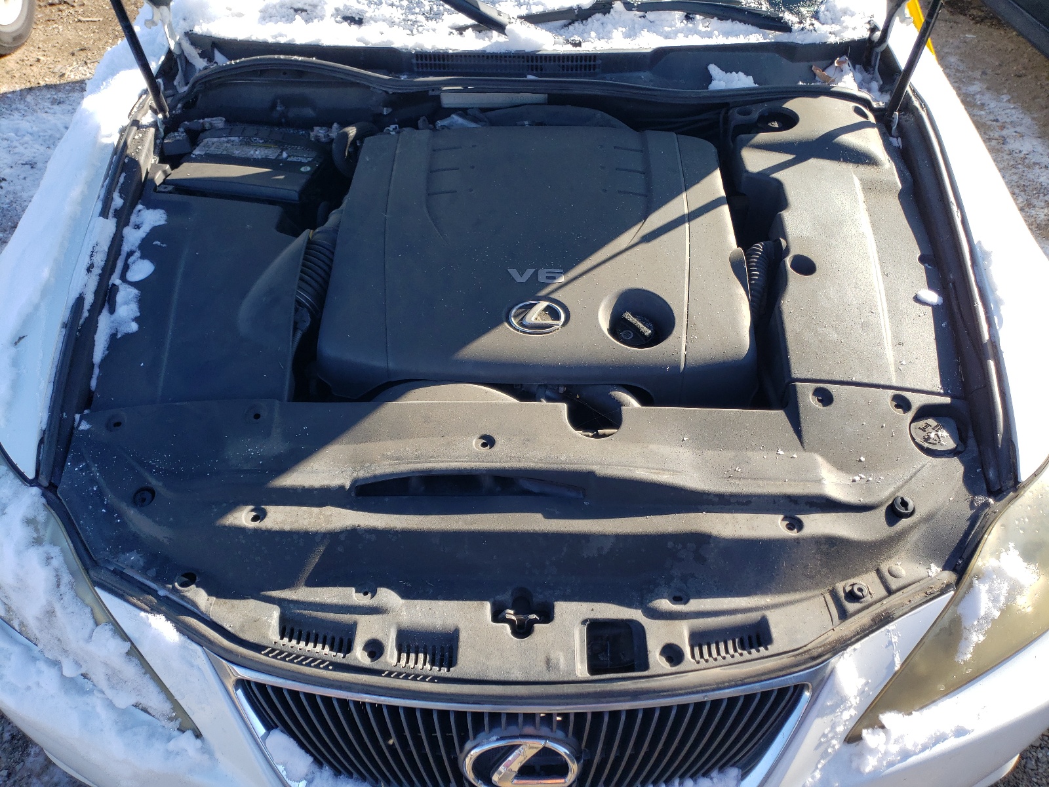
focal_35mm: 26
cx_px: 524
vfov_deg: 53.1
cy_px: 394
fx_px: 788
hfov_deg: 67.3
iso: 50
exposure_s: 1/909
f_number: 1.5
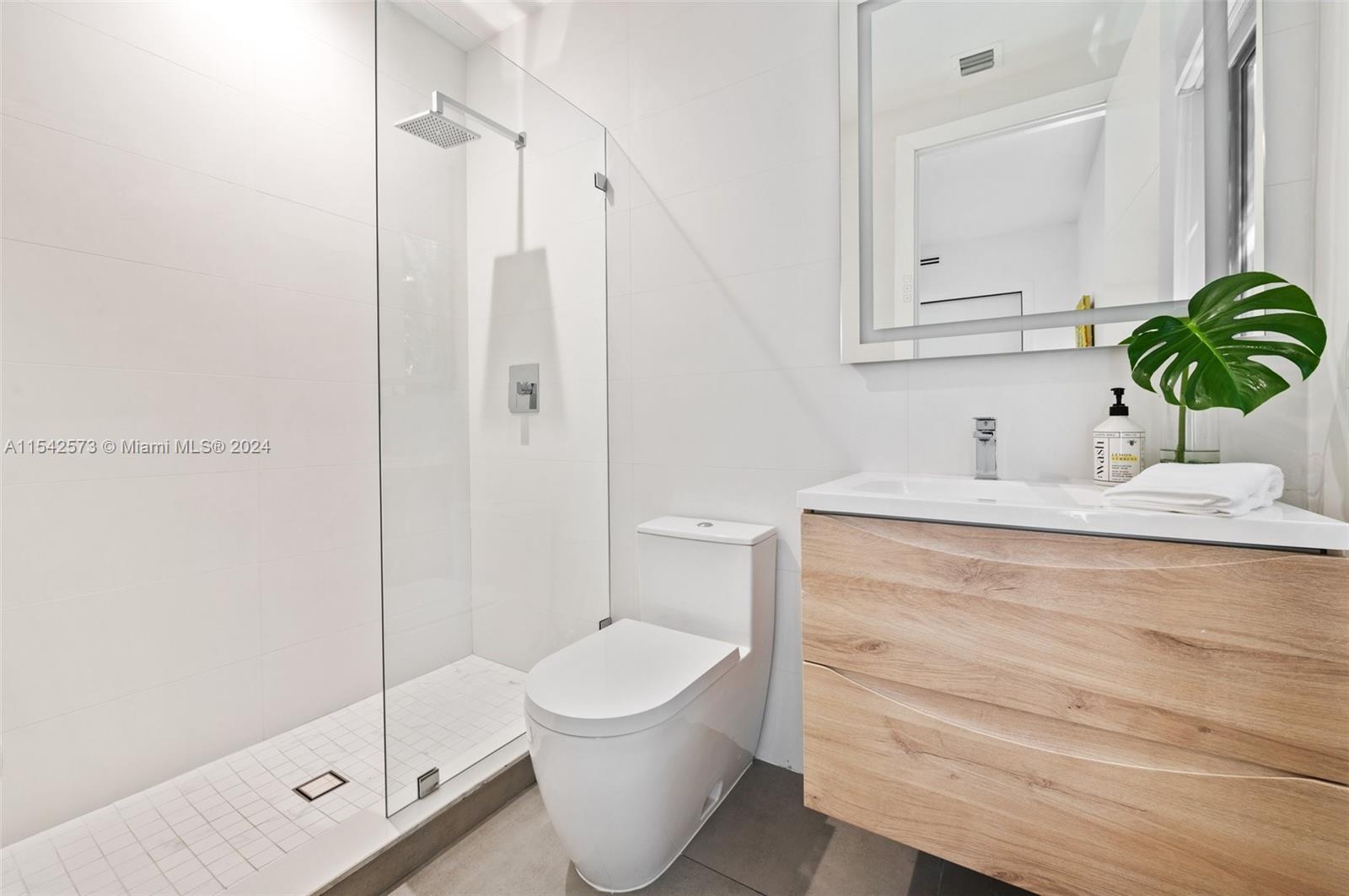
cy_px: 448
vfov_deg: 81.1
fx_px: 524
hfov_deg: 104.3
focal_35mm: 14
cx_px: 674
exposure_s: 1/1.25
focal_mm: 14
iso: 200
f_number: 8
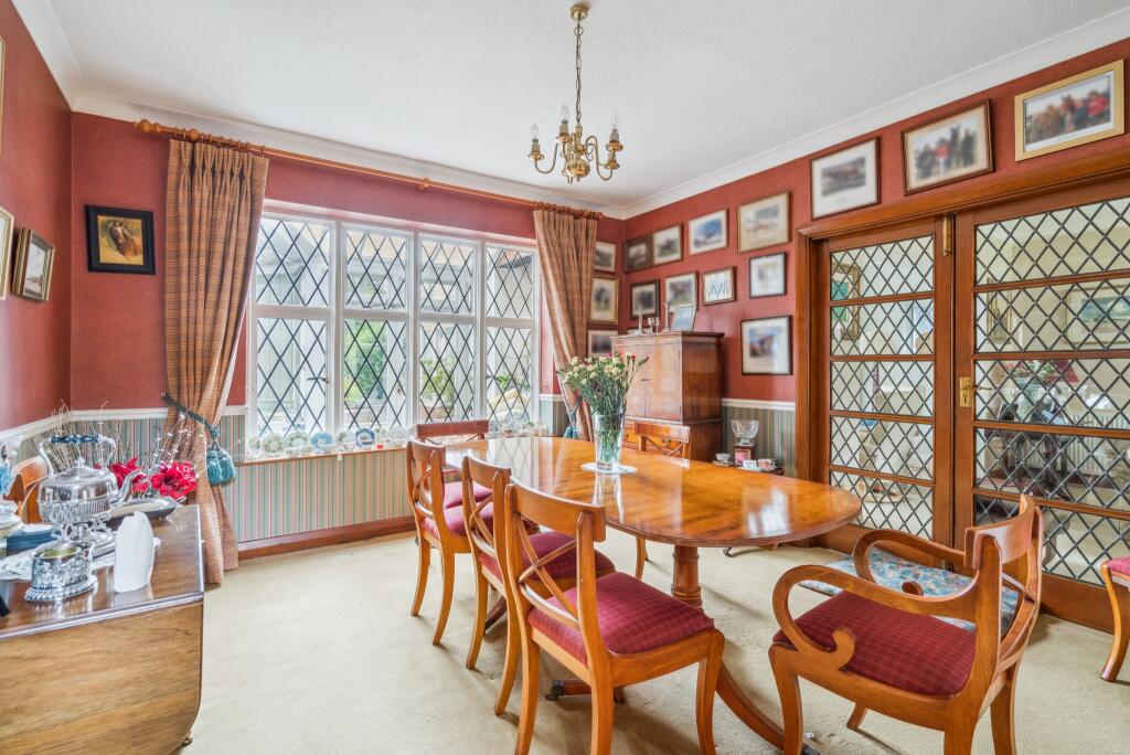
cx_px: 565
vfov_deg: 73.8
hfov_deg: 96.7
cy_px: 378
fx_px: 502
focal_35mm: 16
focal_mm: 16
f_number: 6.3
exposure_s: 1/4
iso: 640
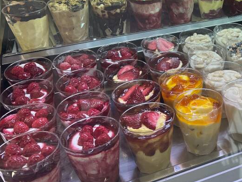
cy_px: 58
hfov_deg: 34.5
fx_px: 357
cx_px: 234
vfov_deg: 28.4
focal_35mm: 51
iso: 40
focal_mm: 5.7
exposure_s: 1/100
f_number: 1.5
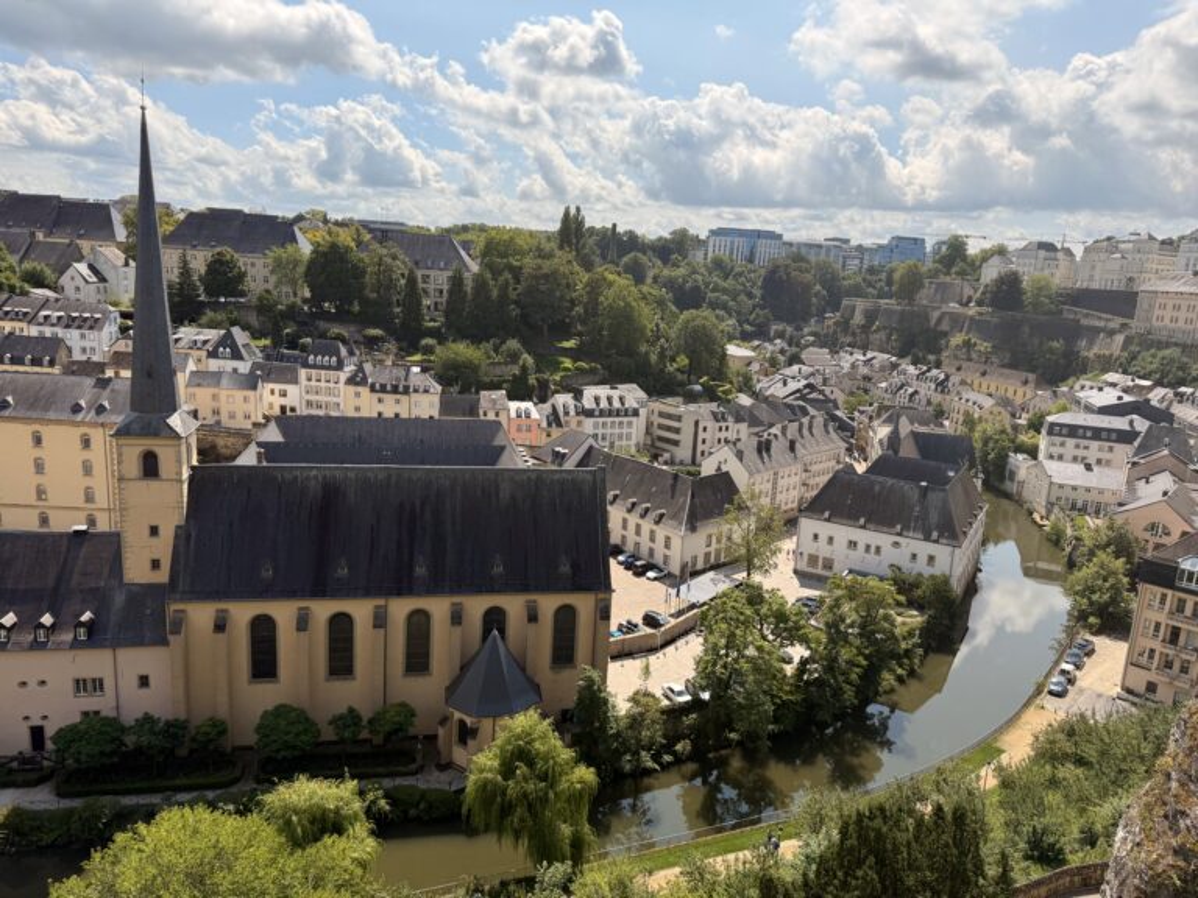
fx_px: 831
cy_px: 449
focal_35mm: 24
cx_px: 599
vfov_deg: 56.8
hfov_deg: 71.6
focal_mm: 6.76
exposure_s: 1/5714
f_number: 1.78
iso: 100
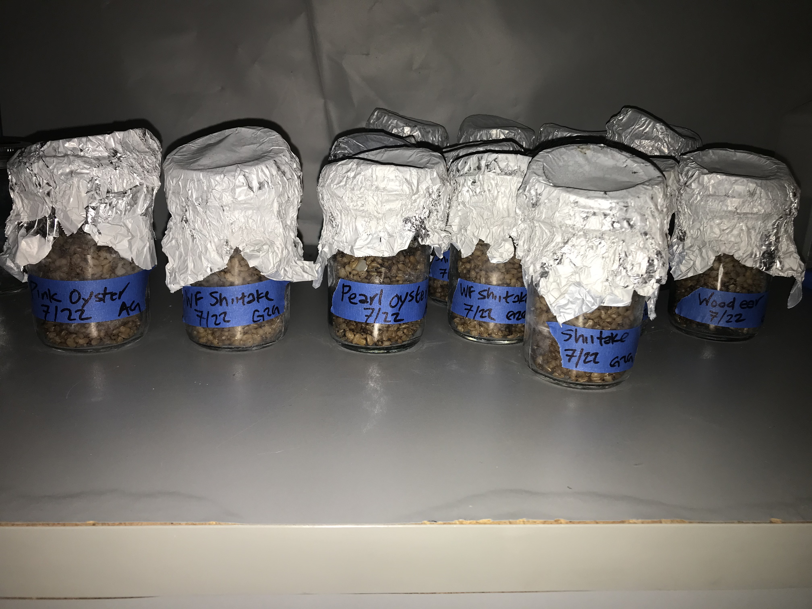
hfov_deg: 63.4
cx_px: 406
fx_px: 657
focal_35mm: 28
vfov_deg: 49.7
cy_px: 304
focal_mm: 3.99
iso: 20
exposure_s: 1/64
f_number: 1.8
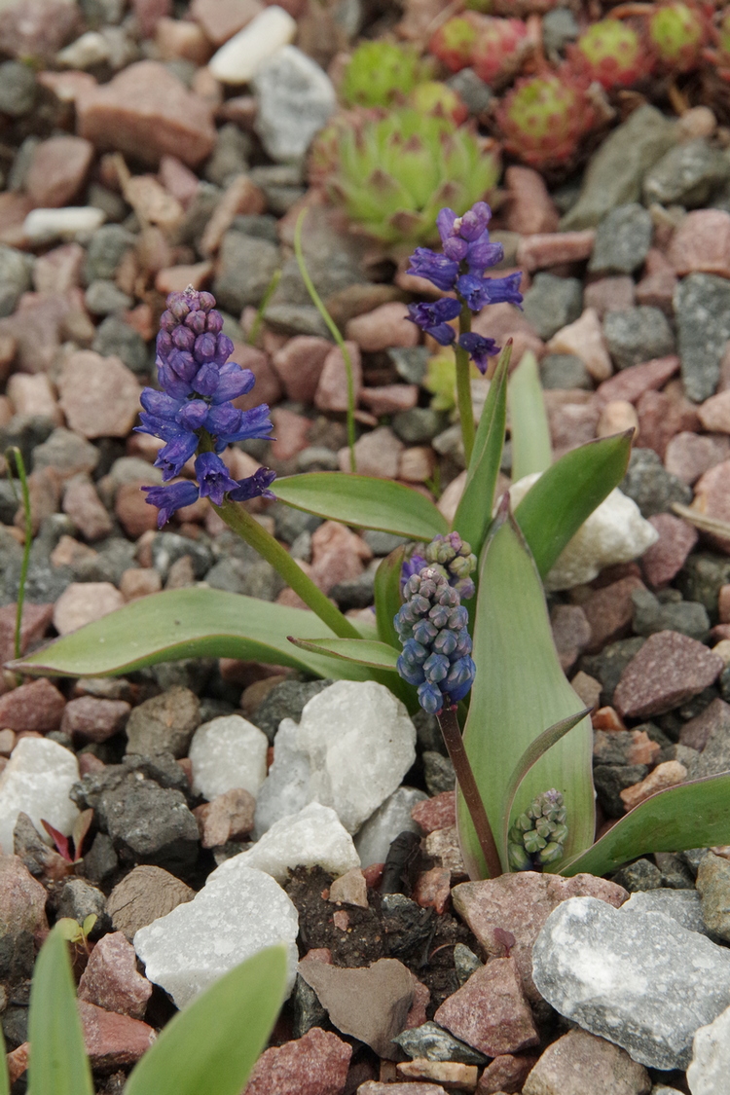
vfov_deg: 11.4
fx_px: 5475
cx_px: 365
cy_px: 548
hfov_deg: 7.6
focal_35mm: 180
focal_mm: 120
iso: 1000
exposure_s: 1/160
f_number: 13
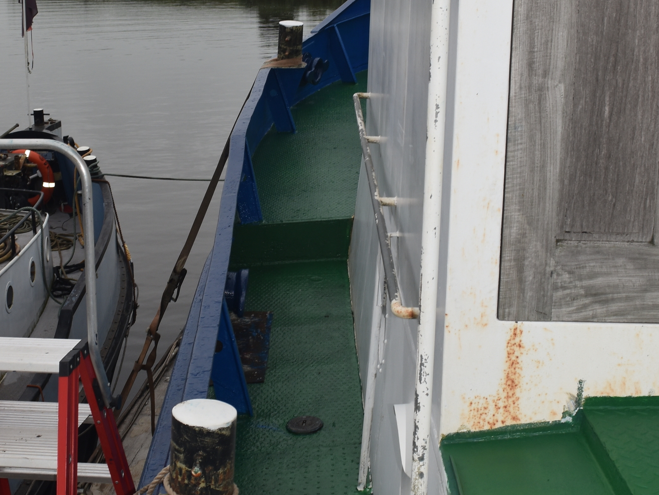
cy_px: 152
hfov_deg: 31.7
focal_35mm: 61
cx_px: 298
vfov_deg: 23.9
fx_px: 1161
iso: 100
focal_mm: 18
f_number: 6.3
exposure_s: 1/160
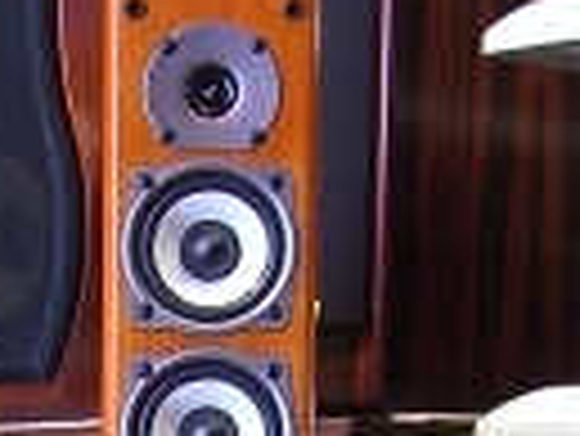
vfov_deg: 7.4
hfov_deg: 10.4
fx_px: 3170
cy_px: 984
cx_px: -31
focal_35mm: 189
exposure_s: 1/40
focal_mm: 7.9
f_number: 2.8
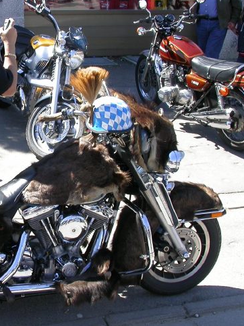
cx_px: 20
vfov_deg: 30.7
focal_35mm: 63
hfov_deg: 22.7
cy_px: 163
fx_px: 592
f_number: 5.3
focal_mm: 7.85
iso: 100
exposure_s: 1/139
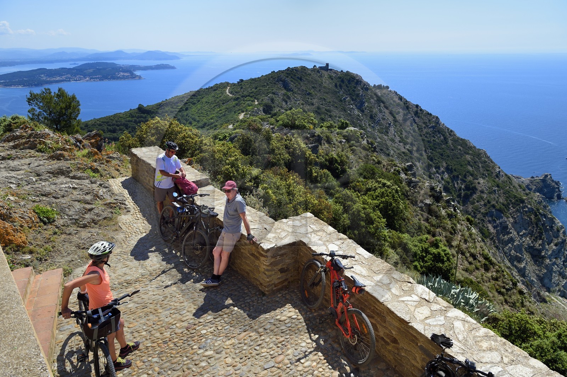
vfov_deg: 53.1
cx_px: 284
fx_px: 378
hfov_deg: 73.8
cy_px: 188
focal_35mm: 24
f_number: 9
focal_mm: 24
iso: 200
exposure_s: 1/400
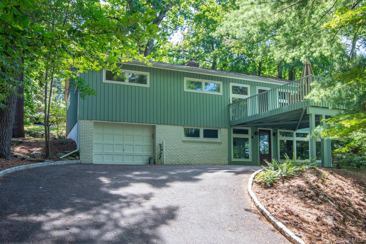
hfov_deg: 61.9
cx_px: 183
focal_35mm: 30
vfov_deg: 43.6
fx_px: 305
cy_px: 122
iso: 640
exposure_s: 1/80
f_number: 11
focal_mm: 20
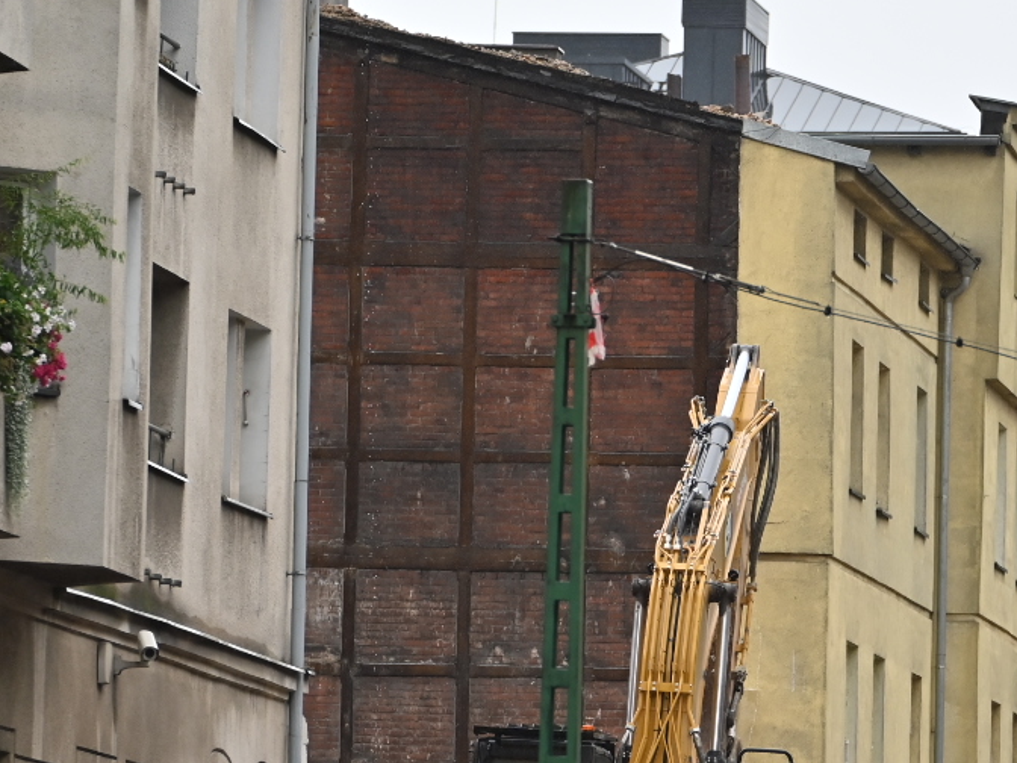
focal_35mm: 313
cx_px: 711
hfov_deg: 6.3
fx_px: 9196
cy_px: 771
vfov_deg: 4.7
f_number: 2.8
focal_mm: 135
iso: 400
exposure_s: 1/800
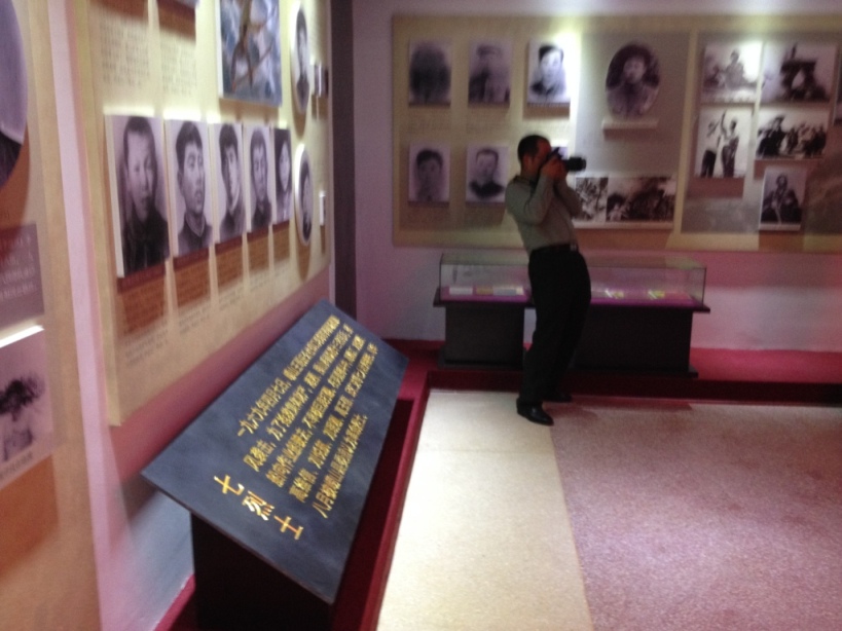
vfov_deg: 40.7
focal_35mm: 35
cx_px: 421
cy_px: 316
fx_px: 851
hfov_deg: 52.6
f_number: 2.4
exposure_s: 1/20
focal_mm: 4.28
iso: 200
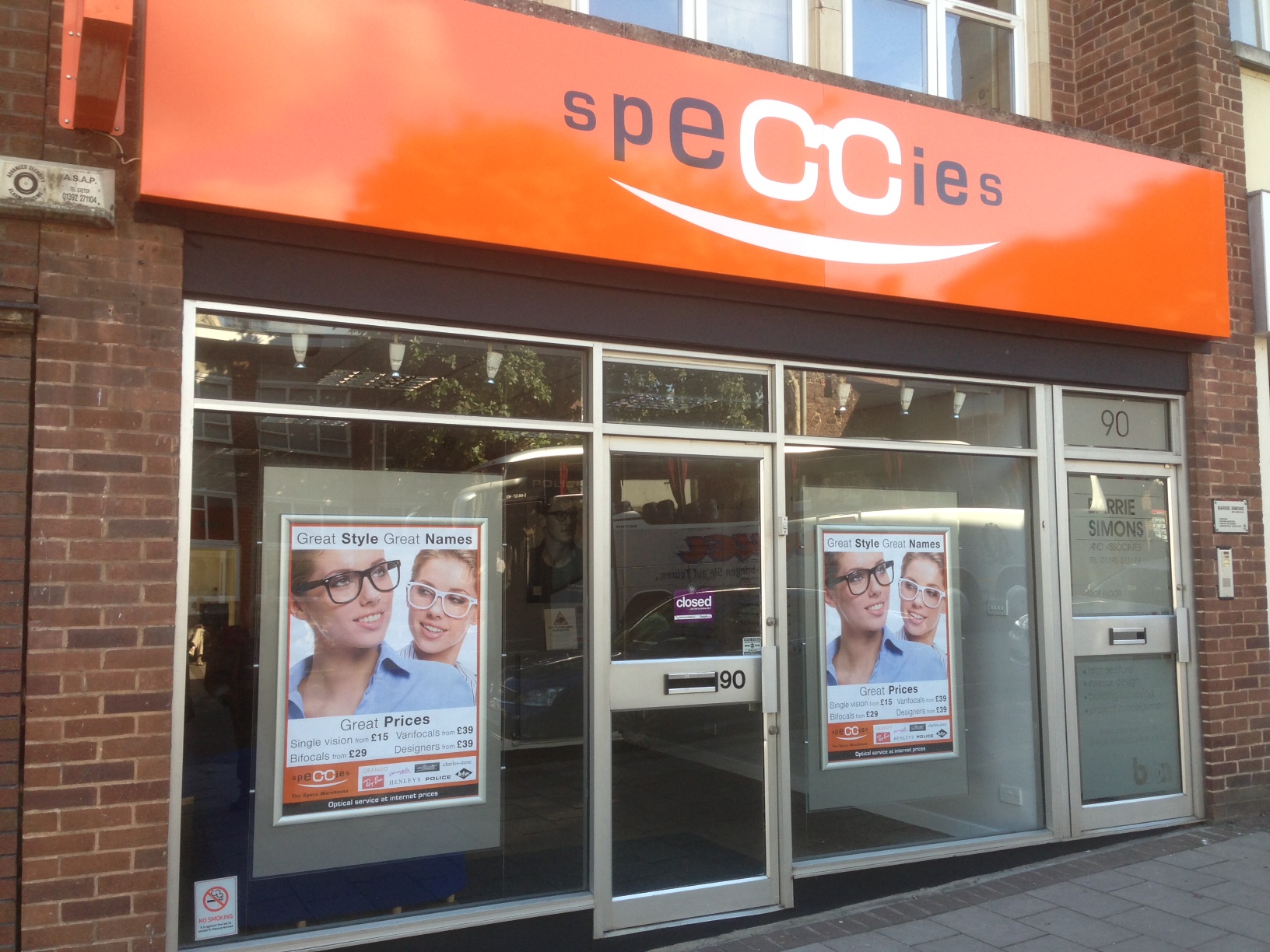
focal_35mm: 33
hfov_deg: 55.4
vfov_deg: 42.9
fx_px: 1211
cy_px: 476
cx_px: 635
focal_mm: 4.13
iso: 50
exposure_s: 1/153
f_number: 2.4
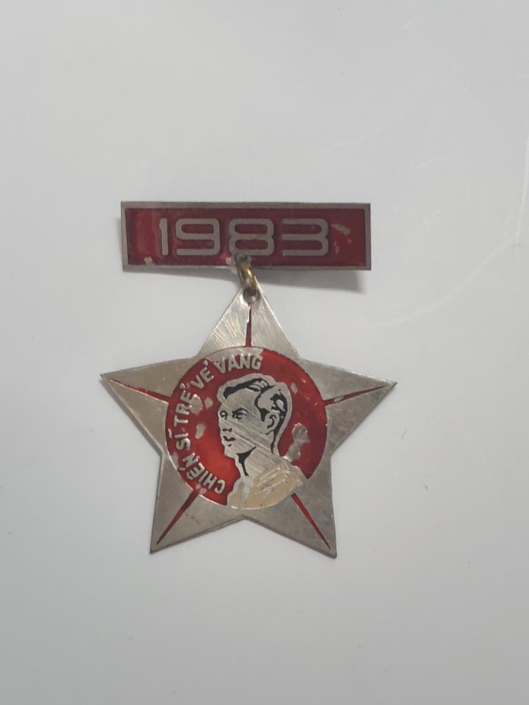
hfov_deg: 21.6
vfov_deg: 28.6
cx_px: 264
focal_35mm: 68
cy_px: 352
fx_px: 1386
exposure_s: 1/25
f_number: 1.95
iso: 500
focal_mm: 5.52
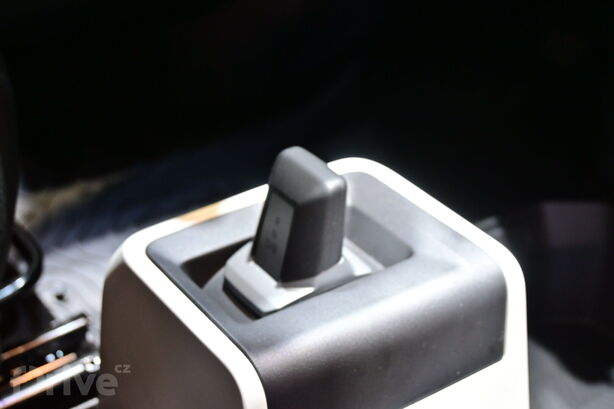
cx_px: 307
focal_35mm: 62
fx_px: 1049
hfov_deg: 32.6
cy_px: 204
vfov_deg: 22.1
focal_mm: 41
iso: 800
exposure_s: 1/20
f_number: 6.3
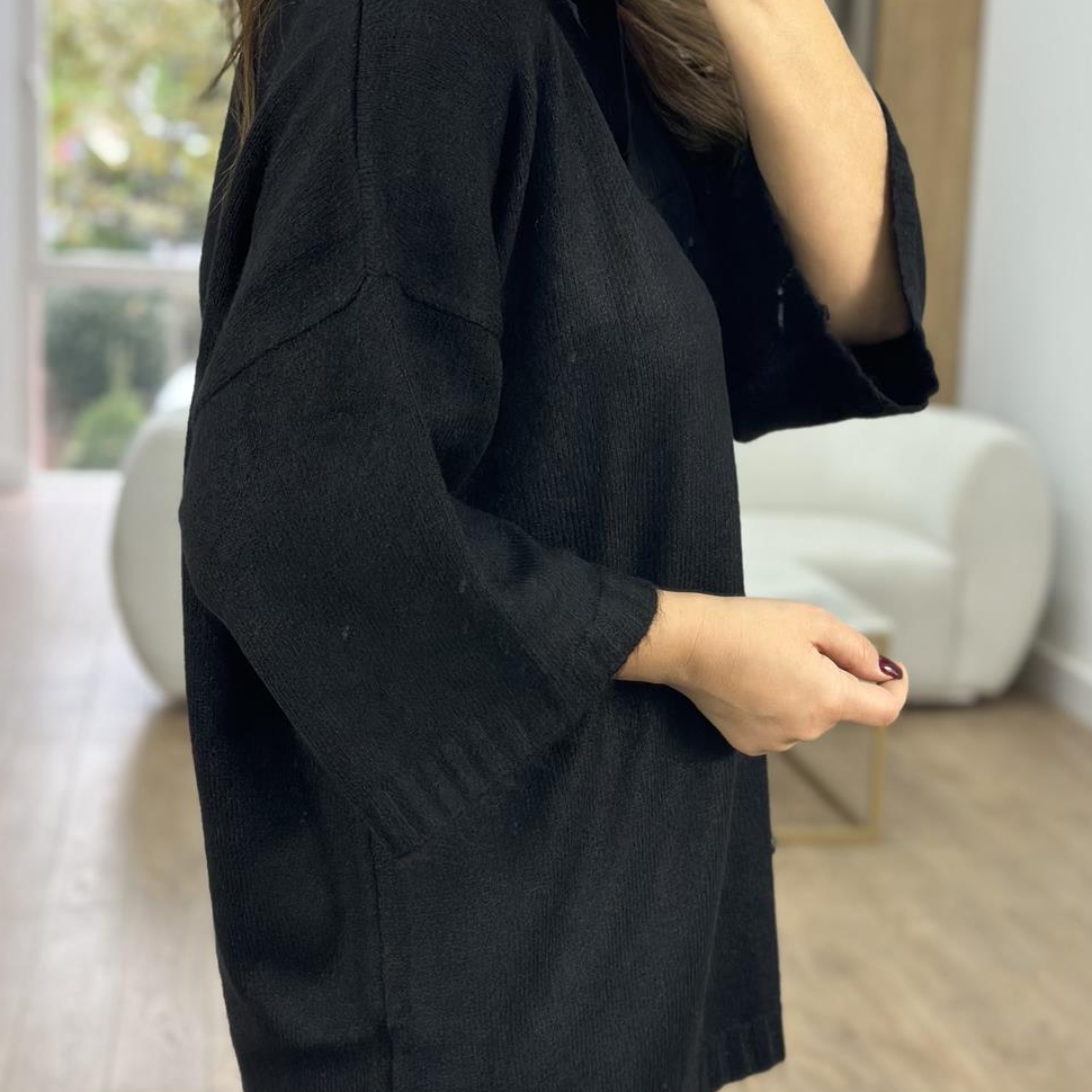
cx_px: 588
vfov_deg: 24.6
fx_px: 2498
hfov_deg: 24.6
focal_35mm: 70
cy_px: 619
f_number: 1.78
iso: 125
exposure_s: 1/100
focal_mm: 6.86
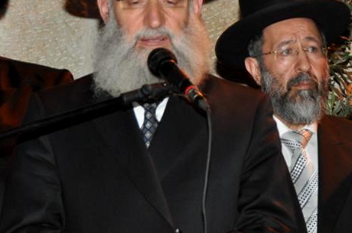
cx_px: 304
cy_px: 38
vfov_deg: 7.3
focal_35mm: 187
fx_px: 1825
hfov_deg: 11.0
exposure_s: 1/60
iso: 800
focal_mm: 56
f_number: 4.8
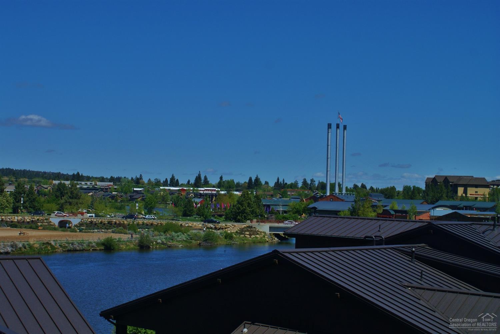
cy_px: 167
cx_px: 250
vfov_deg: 22.7
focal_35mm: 60
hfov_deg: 33.4
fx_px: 834
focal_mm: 40
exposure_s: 1/500
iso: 100
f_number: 7.1
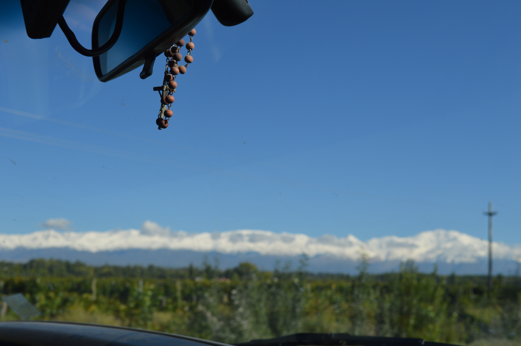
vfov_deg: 28.0
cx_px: 260
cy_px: 173
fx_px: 694
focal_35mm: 48
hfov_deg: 41.1
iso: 100
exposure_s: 1/250
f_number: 8
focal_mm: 32
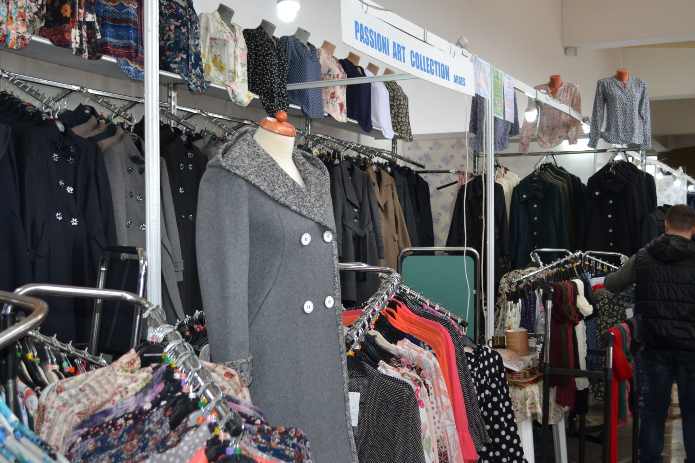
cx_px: 352
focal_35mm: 43
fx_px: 830
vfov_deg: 31.2
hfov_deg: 45.4
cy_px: 247
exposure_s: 1/100
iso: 400
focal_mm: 24
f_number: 4
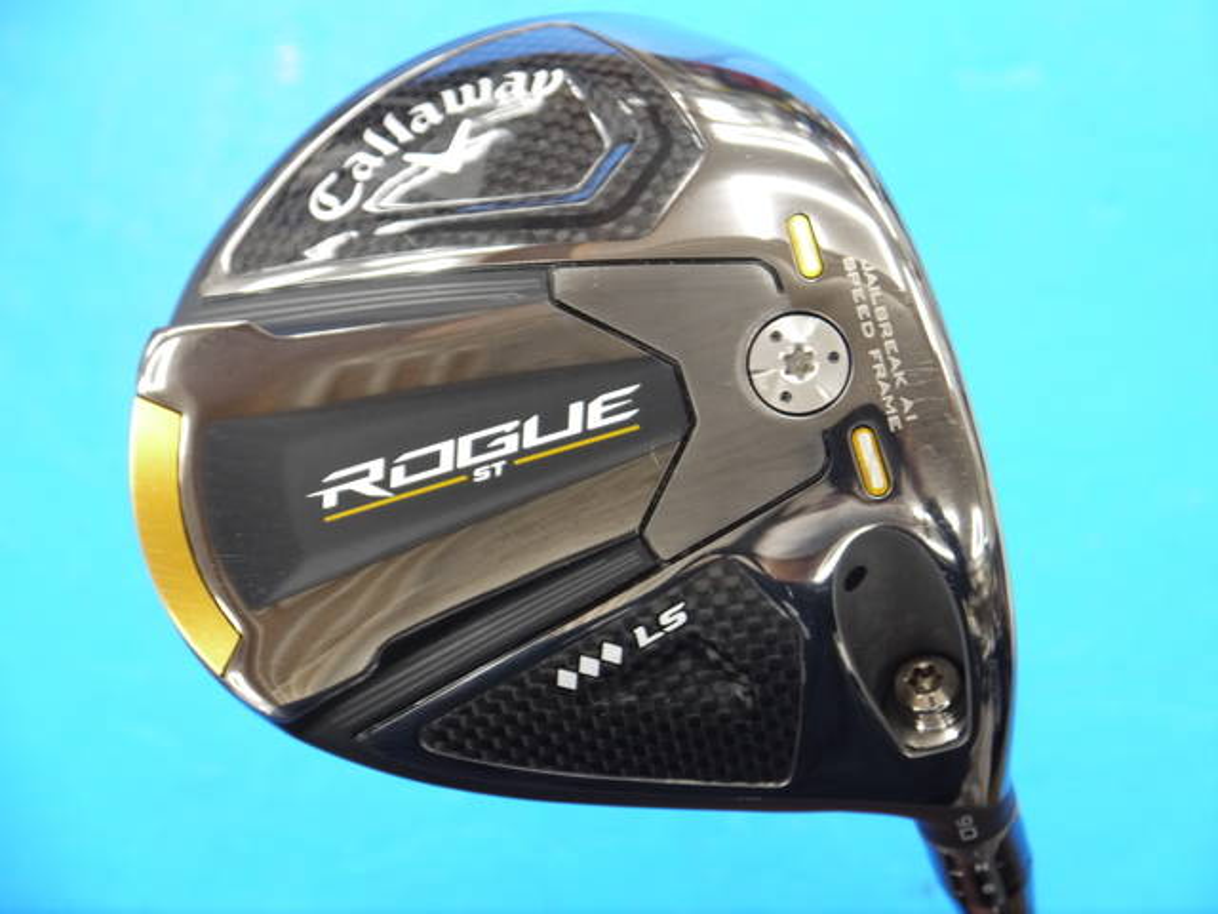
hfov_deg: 23.3
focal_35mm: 84
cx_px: 609
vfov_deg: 17.6
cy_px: 457
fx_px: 2956
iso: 800
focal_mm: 42
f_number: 5.6
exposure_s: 1/50
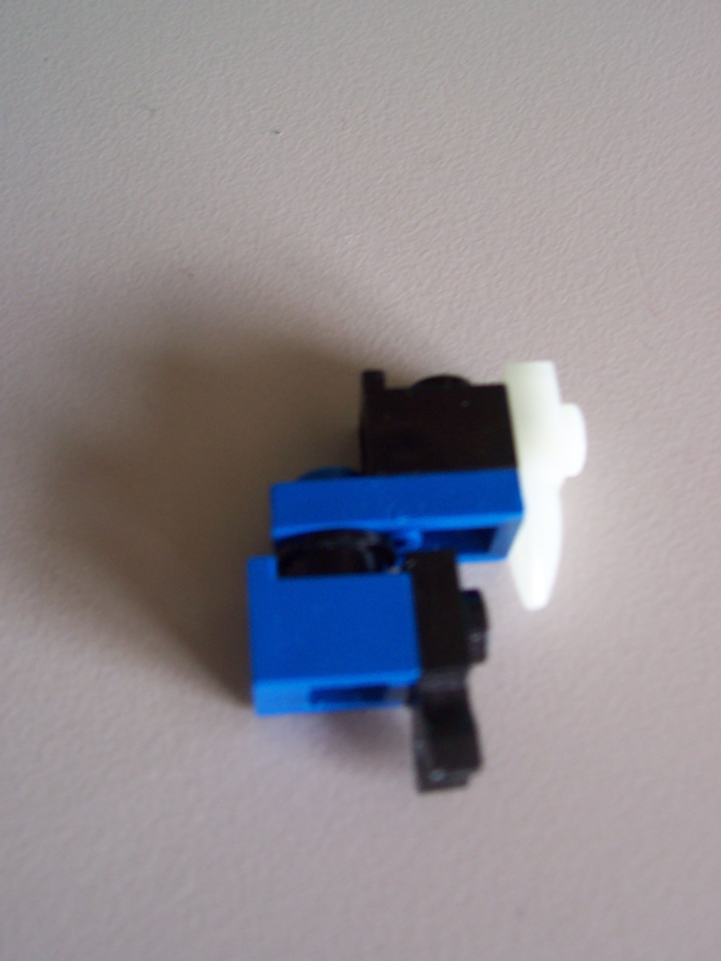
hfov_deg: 38.7
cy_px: 480
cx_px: 360
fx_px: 1028
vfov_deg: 50.1
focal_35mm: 37
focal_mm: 5.6
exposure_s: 1/30
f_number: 2.8
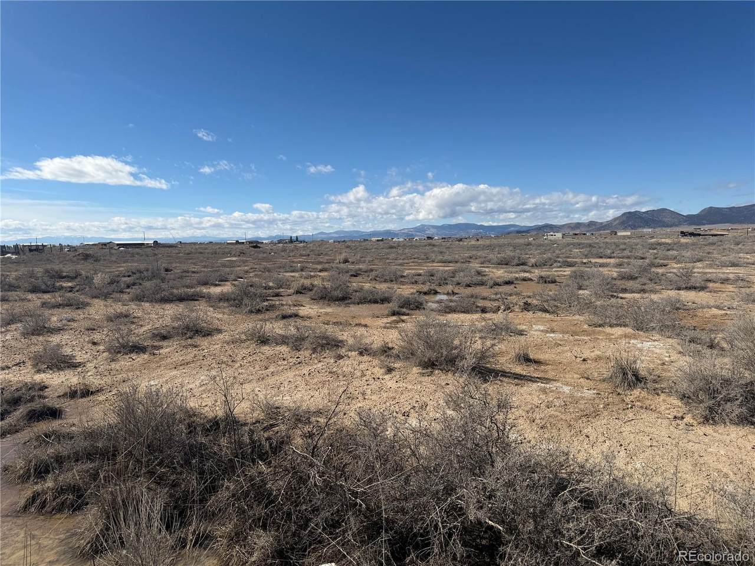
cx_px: 378
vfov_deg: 56.8
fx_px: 523
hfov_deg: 71.6
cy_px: 283
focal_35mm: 24
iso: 80
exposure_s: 1/7353
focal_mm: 6.76
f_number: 1.78
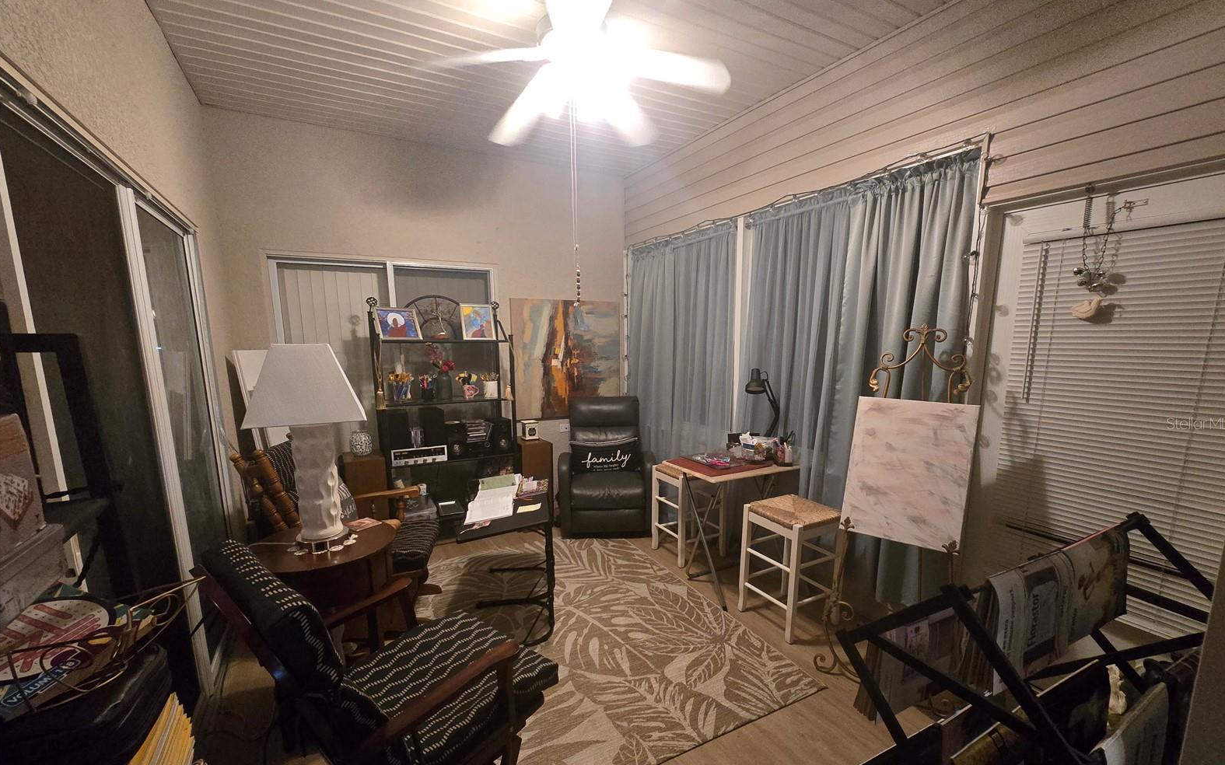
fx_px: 467
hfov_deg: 105.3
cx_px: 618
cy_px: 423
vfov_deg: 78.4
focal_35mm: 14
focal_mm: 2.2
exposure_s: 1/60
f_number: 2.2
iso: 1000
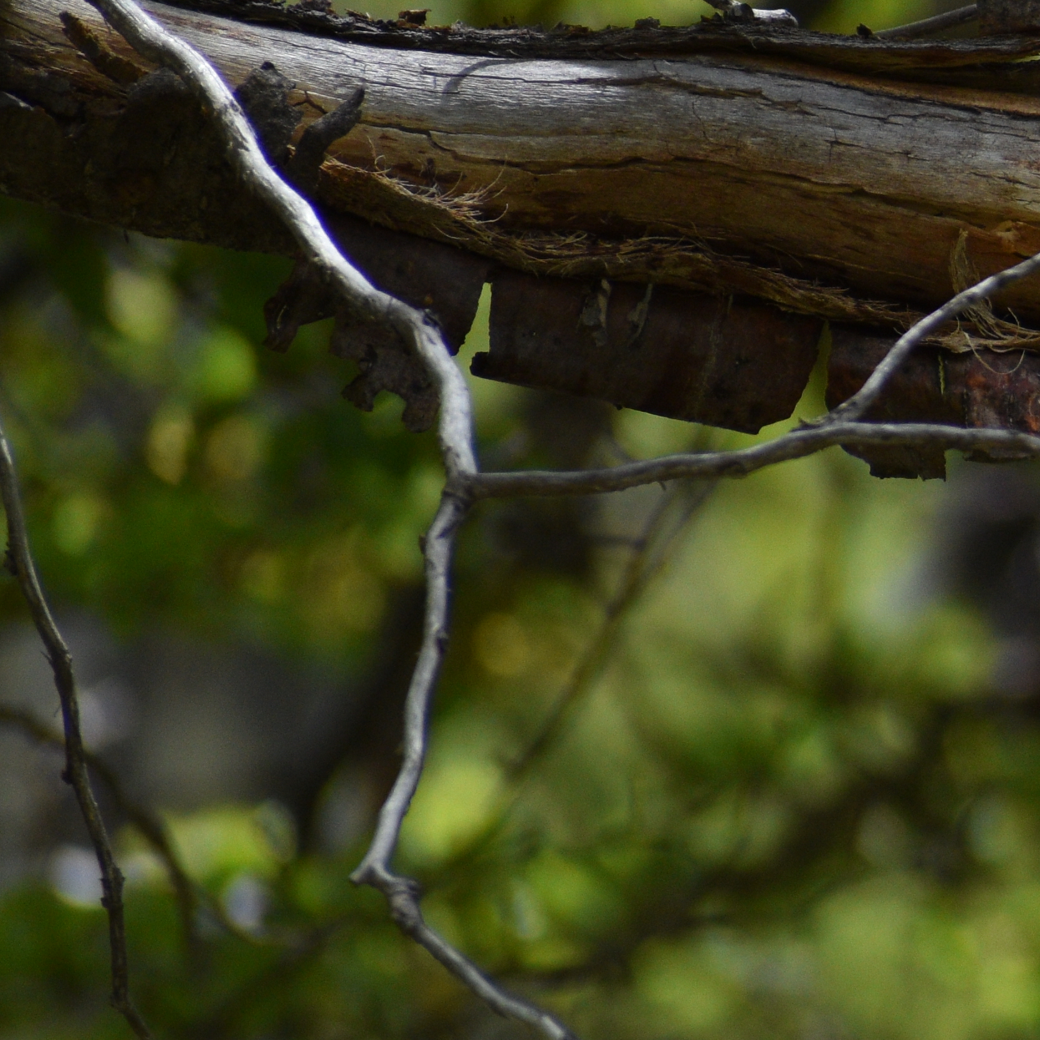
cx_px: 1834
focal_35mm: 1375
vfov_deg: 1.3
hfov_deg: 1.3
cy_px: 262
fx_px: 46737
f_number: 6.3
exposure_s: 1/1000
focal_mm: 300
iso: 500
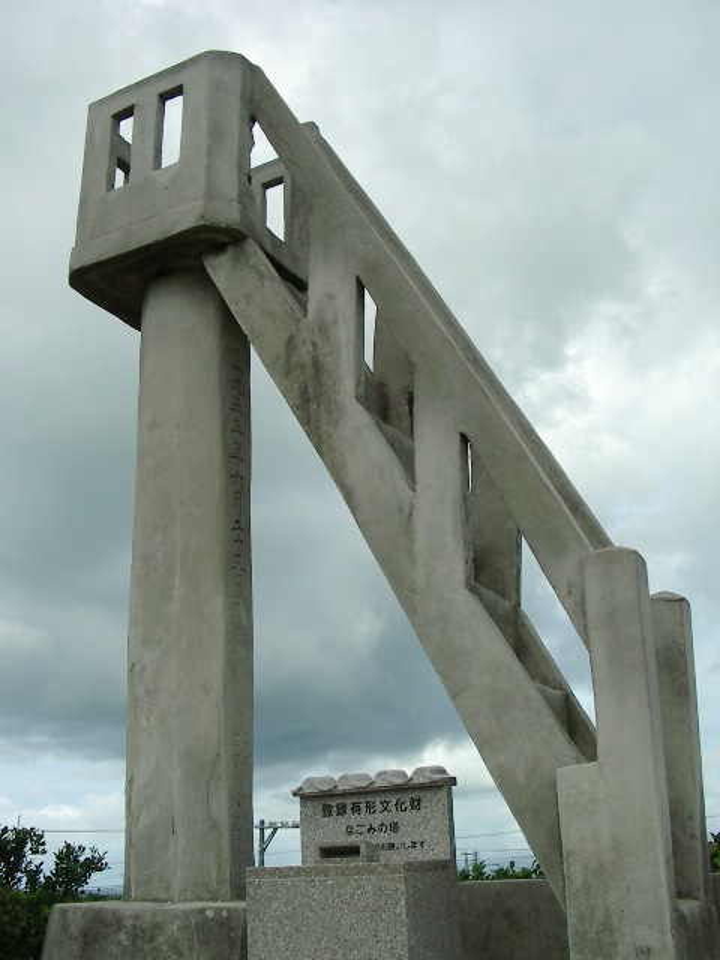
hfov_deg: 37.7
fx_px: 1054
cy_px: 480
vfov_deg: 49.0
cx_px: 360
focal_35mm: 38
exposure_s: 1/500
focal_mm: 5.8
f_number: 4.8
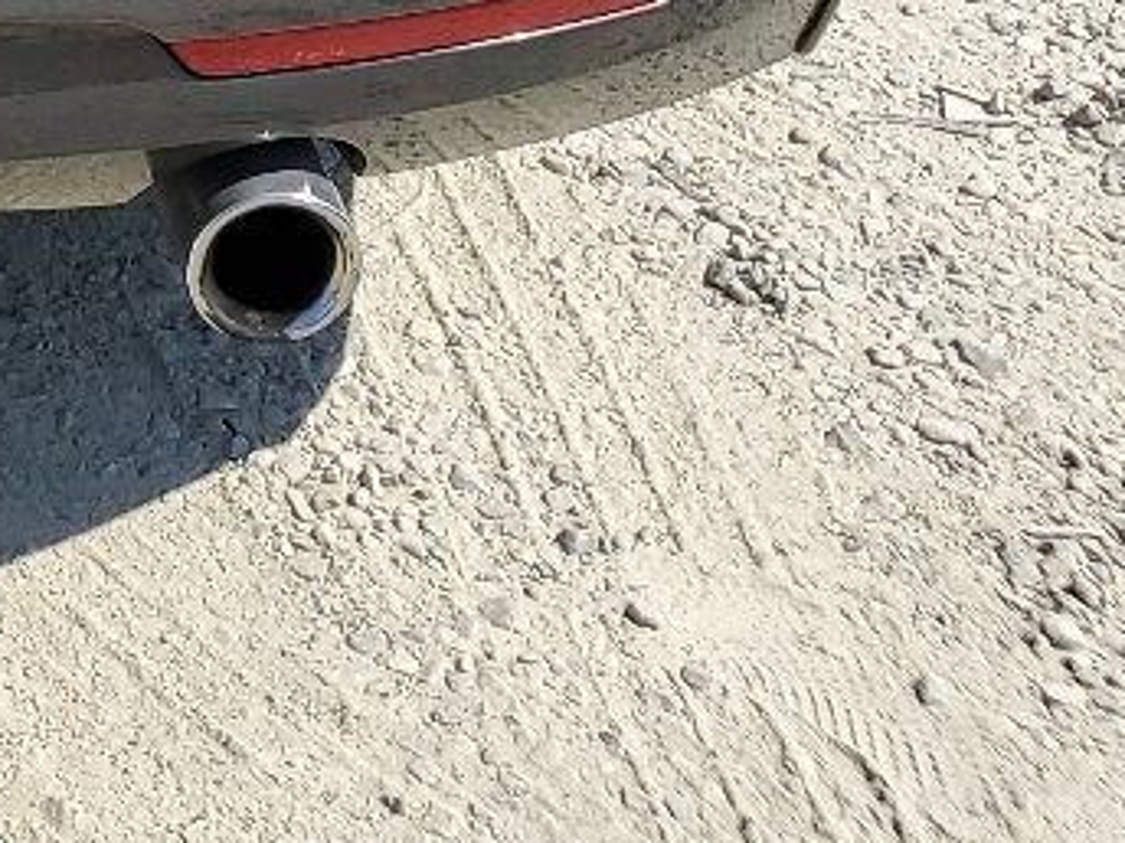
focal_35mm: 121
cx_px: -670
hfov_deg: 14.9
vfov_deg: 10.8
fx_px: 3932
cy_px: -1019
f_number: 1.5
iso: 50
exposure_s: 1/2500
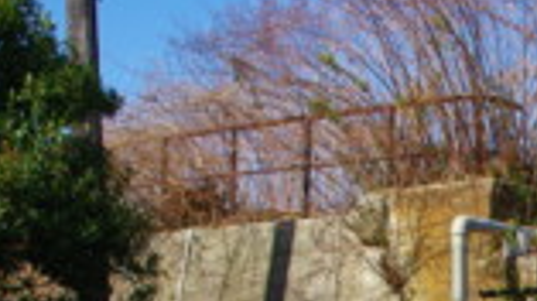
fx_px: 1408
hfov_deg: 20.5
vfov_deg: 11.6
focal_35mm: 99
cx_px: 595
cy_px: 469
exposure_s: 1/180
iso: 100
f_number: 8
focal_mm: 22
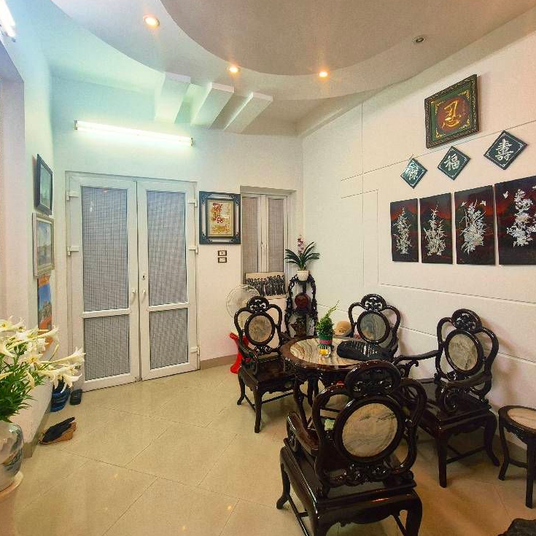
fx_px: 280
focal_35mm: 16
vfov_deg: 87.4
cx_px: 271
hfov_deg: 87.4
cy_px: 258
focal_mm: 2.2
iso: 125
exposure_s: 1/50
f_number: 2.2
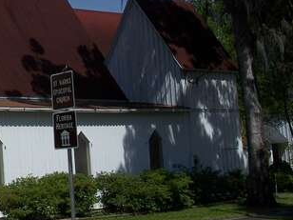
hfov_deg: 19.2
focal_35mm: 96
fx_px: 813
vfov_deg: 15.1
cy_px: -5
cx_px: -66
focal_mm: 7.8
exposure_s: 1/640
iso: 64
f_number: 5.6
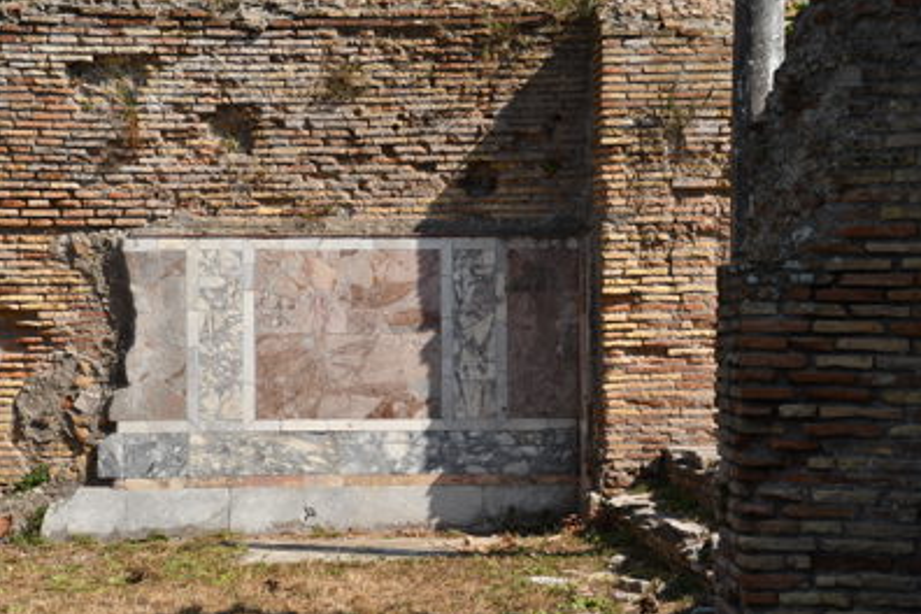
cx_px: 463
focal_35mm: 94
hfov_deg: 21.7
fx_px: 2405
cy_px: 308
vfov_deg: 14.6
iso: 100
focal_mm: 62
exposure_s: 1/800
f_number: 5
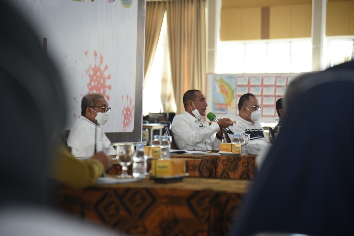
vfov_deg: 11.4
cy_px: 118
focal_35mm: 120
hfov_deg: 17.1
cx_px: 177
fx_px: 1180
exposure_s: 1/60
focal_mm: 120
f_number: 4
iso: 1600
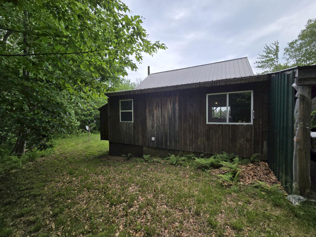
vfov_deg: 89.9
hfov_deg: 106.2
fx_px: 119
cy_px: 118
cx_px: 158
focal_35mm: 13
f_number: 2.2
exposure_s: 1/2000
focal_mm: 2.2
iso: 80
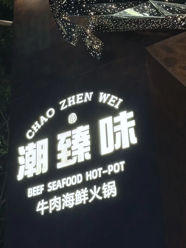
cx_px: 74
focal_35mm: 79
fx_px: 566
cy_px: 83
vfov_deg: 24.6
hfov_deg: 18.6
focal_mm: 6.76
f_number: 1.78
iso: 100
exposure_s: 1/114
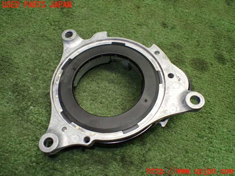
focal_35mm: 30
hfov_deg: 60.0
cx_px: 118
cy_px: 88
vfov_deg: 46.8
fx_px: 204
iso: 500
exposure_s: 1/125
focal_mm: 5.4
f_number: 2.3
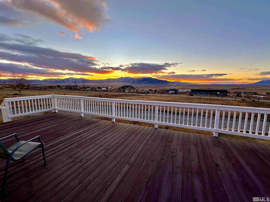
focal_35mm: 14
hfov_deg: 102.1
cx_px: 135
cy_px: 101
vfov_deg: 85.7
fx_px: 109
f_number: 2.2
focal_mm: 2.22
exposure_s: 1/178
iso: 40
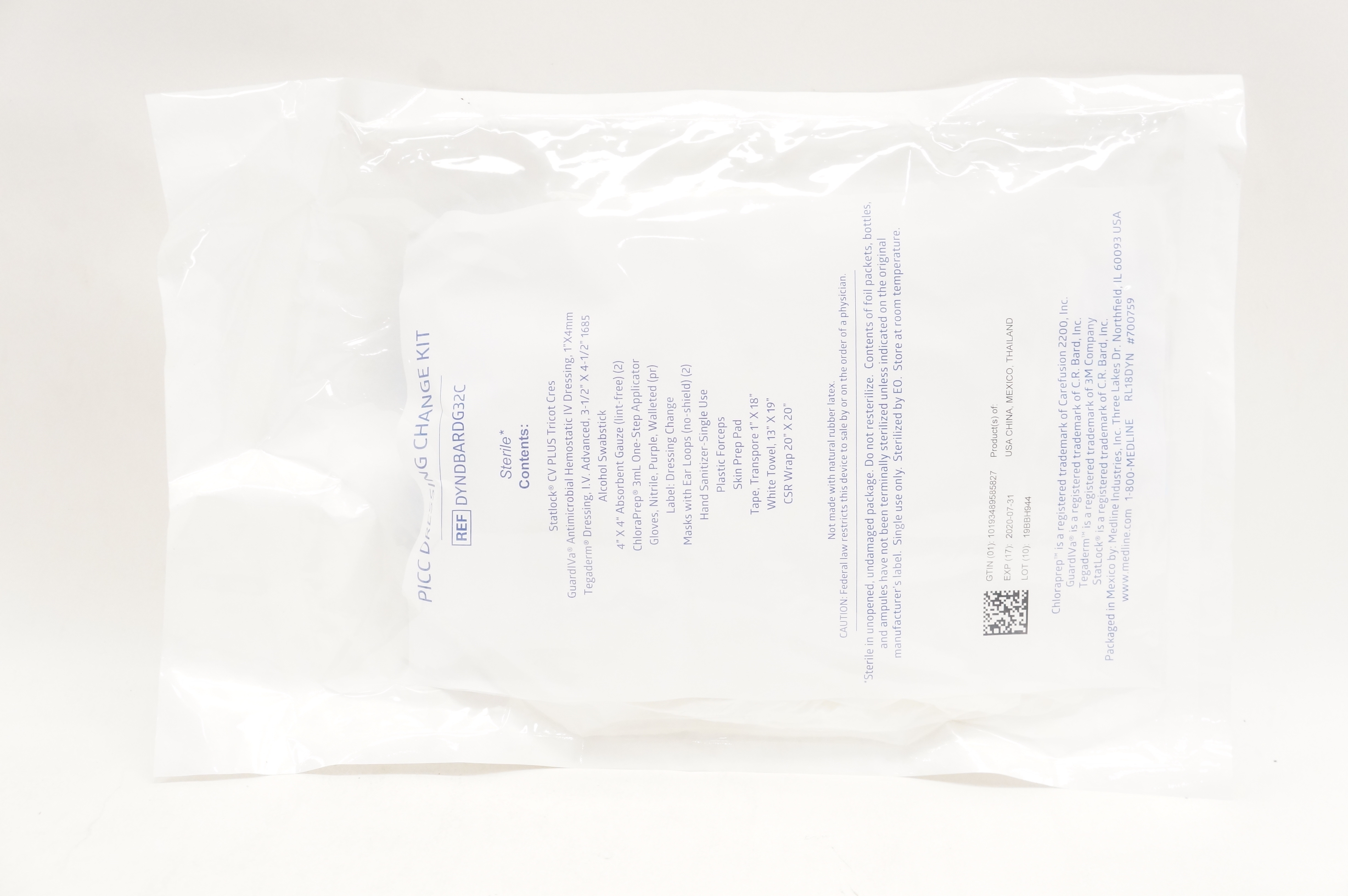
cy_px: 448
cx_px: 674
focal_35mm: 54
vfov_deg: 25.0
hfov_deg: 36.9
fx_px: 2020
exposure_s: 1/200
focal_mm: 36
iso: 3200
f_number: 8
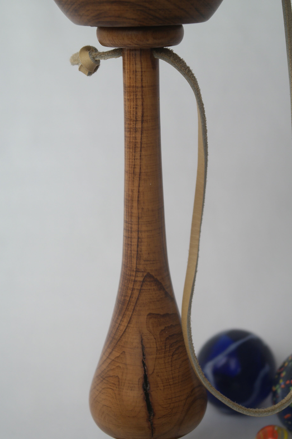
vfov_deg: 27.3
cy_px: 213
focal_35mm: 74
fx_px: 900
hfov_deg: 18.4
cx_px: 155
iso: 200
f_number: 5.6
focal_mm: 45
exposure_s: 1/80
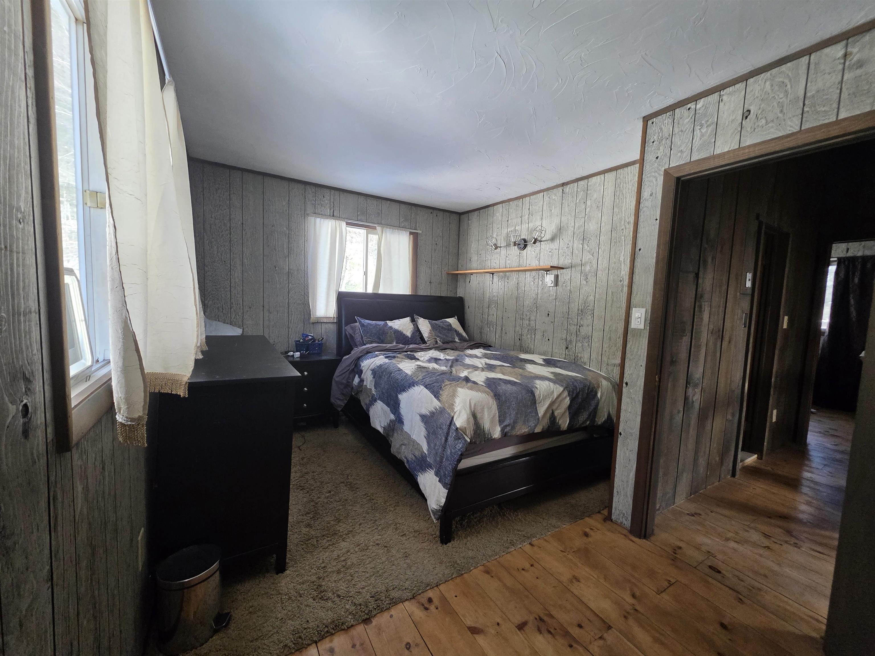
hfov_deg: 106.2
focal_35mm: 13
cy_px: 328
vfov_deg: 89.9
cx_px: 438
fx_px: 329
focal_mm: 2.2
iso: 400
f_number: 1.9
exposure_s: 1/240
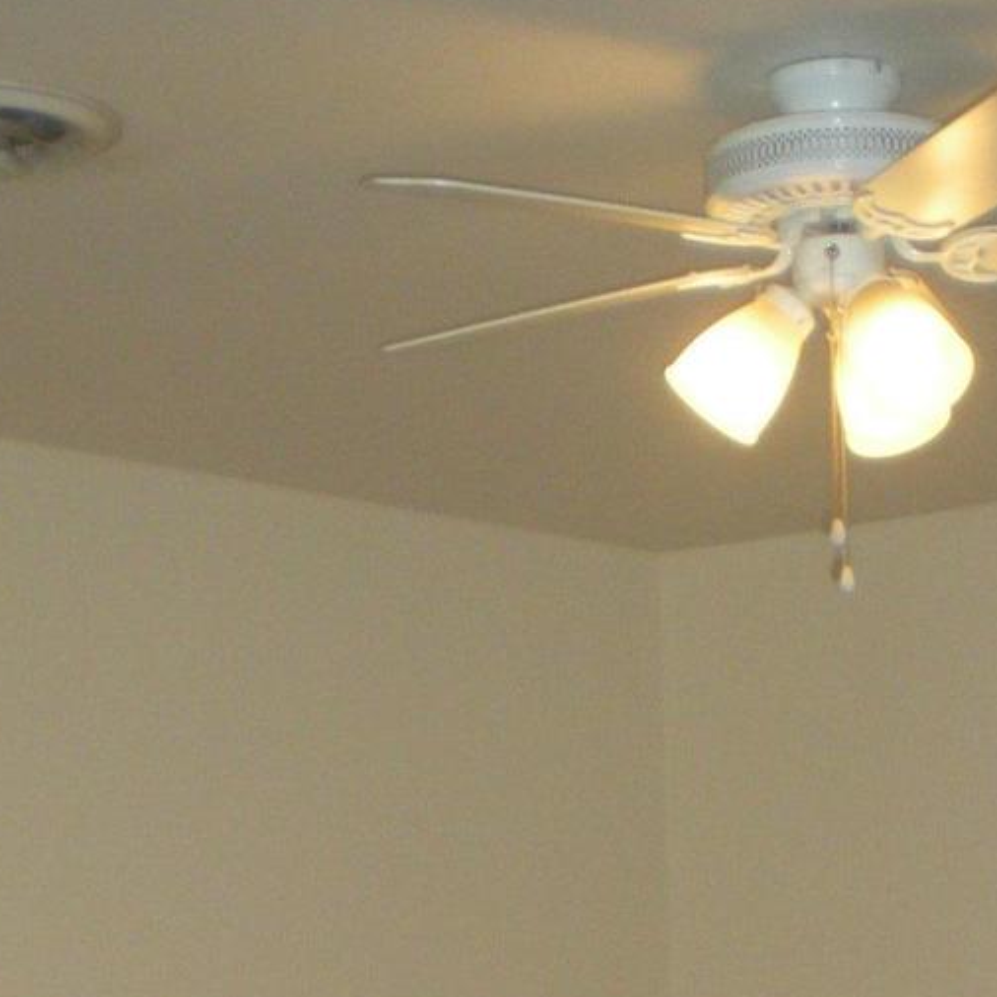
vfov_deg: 16.3
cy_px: 1216
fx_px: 3324
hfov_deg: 17.0
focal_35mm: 102
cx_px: 696
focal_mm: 6.3
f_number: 3.1
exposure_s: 1/60
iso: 229
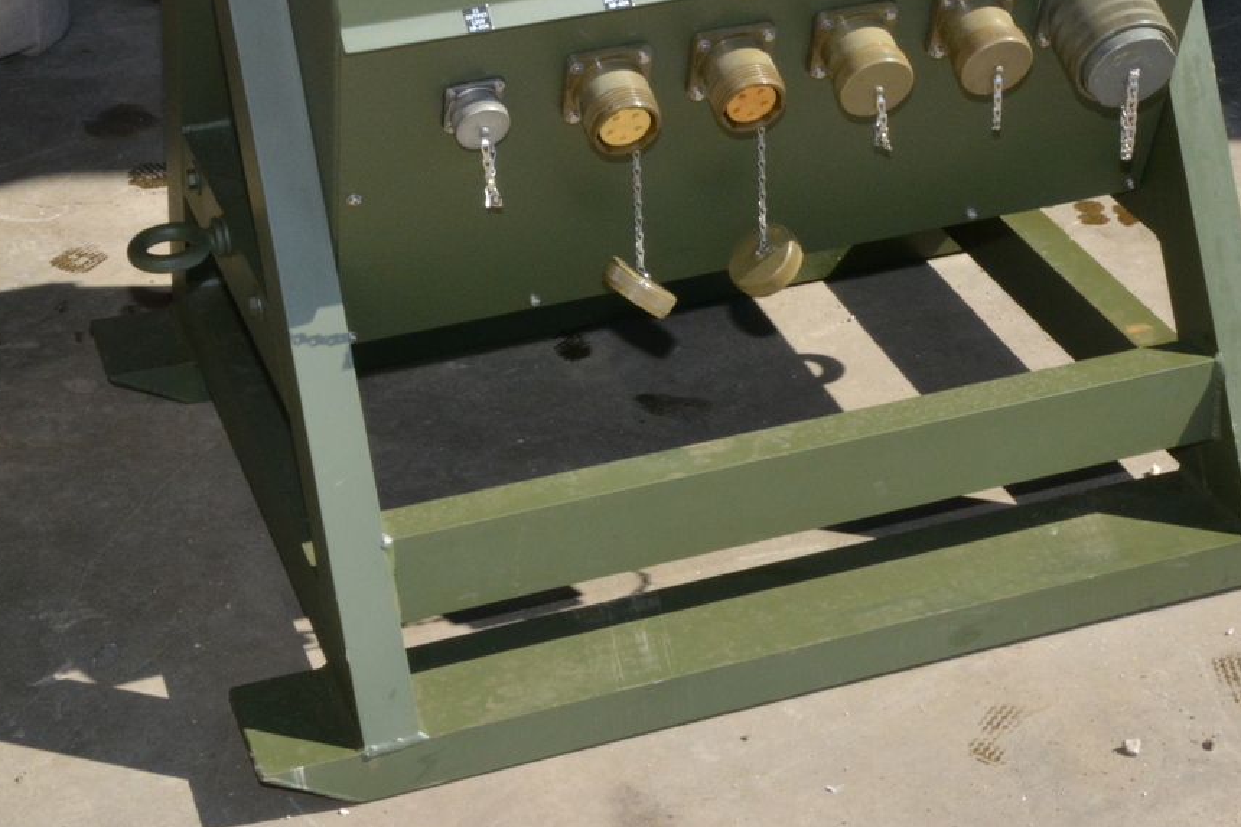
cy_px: 89
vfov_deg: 15.2
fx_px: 3067
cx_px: 812
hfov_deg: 22.8
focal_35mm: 89
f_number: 25
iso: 800
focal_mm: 30
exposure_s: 1/200
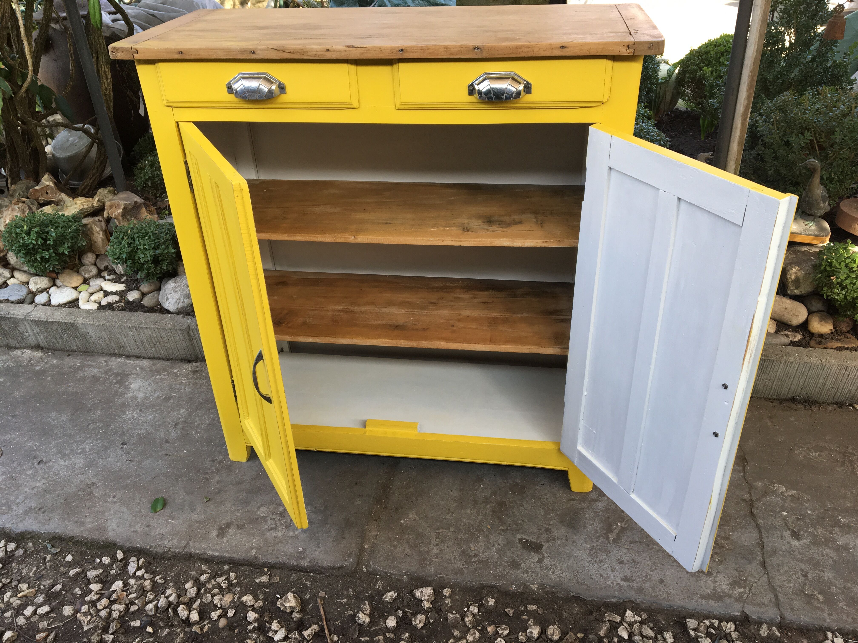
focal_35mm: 29
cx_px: 429
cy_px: 322
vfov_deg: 48.2
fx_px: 719
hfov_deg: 61.7
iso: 40
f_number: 2.2
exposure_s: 1/120
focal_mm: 4.15
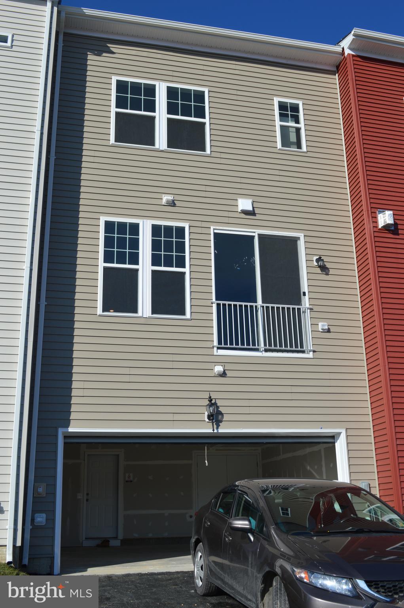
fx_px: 607
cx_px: 202
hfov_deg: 36.8
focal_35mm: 36
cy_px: 304
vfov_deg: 53.2
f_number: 8
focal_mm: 24
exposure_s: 1/250
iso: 100
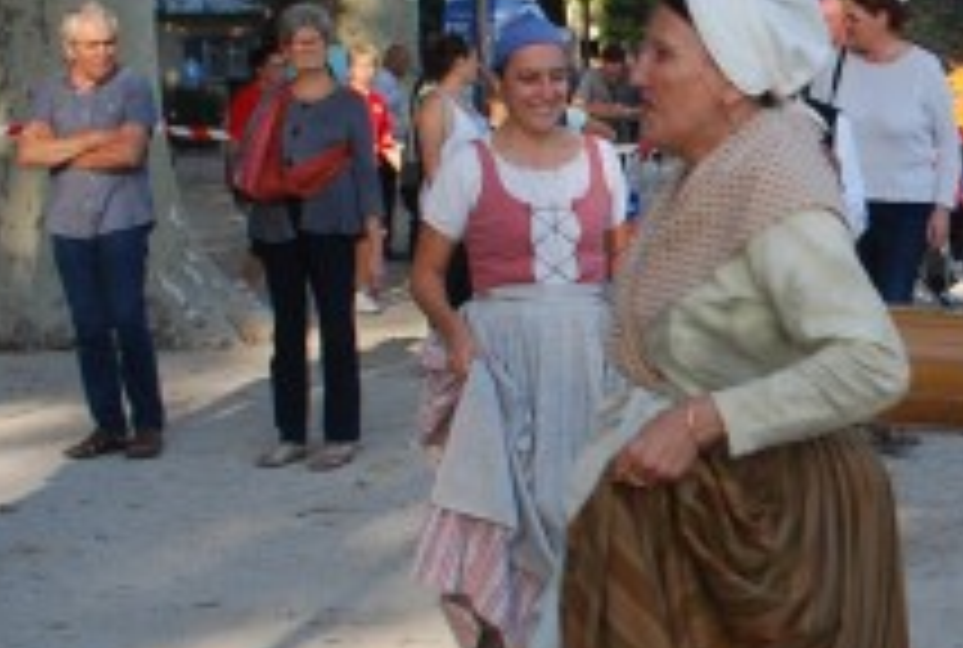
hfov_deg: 17.5
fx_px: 3004
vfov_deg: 12.3
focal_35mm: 112
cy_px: 268
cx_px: 1089
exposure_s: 1/160
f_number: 6.3
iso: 100
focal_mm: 20
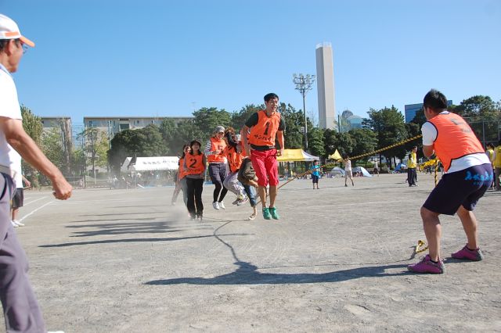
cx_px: 250
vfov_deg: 39.9
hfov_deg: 57.2
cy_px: 166
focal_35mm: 33
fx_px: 459
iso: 200
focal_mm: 22
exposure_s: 1/1000
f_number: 4.5
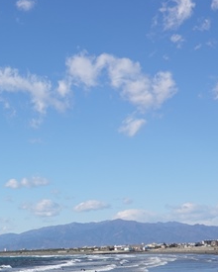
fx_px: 669
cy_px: 198
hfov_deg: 17.2
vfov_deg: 22.8
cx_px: -77
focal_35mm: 83
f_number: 8
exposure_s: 1/250
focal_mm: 14.12
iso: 100
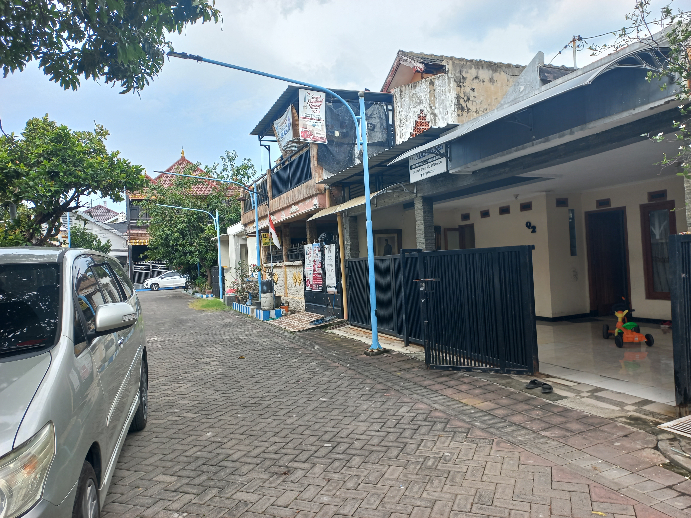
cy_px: 259
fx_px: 499
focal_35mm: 25
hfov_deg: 69.4
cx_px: 346
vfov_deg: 54.9
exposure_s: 1/100
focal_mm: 4.6
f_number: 1.8
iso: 32
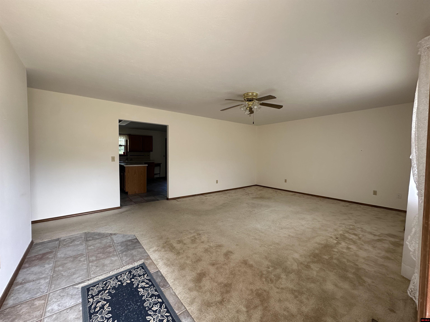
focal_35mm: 14
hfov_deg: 102.1
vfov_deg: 85.7
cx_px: 215
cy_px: 161
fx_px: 174
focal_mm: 2.22
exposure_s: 1/99
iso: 125
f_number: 2.2
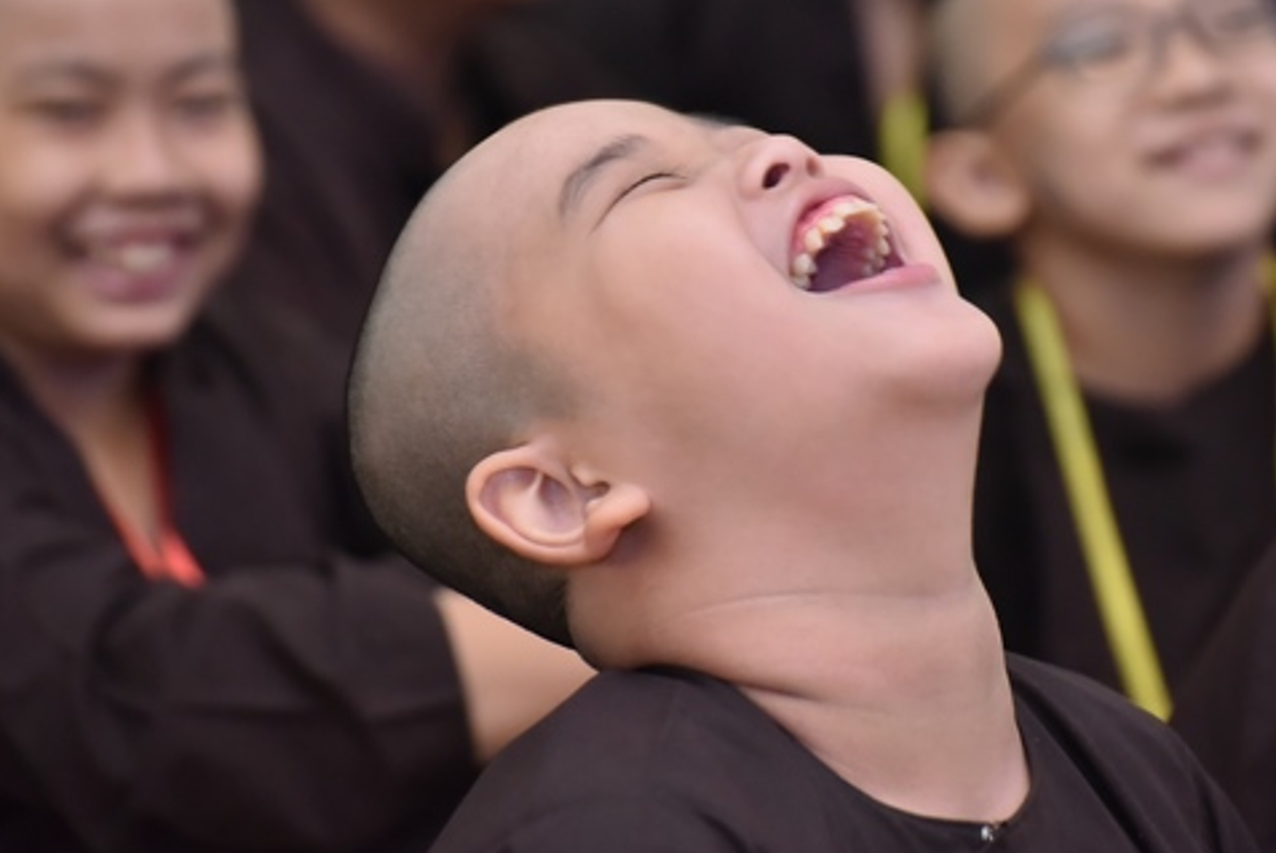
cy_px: 356
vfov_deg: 5.5
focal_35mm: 252
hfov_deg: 8.2
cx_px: 704
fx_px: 8940
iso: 3200
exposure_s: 1/200
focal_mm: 185
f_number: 5.6
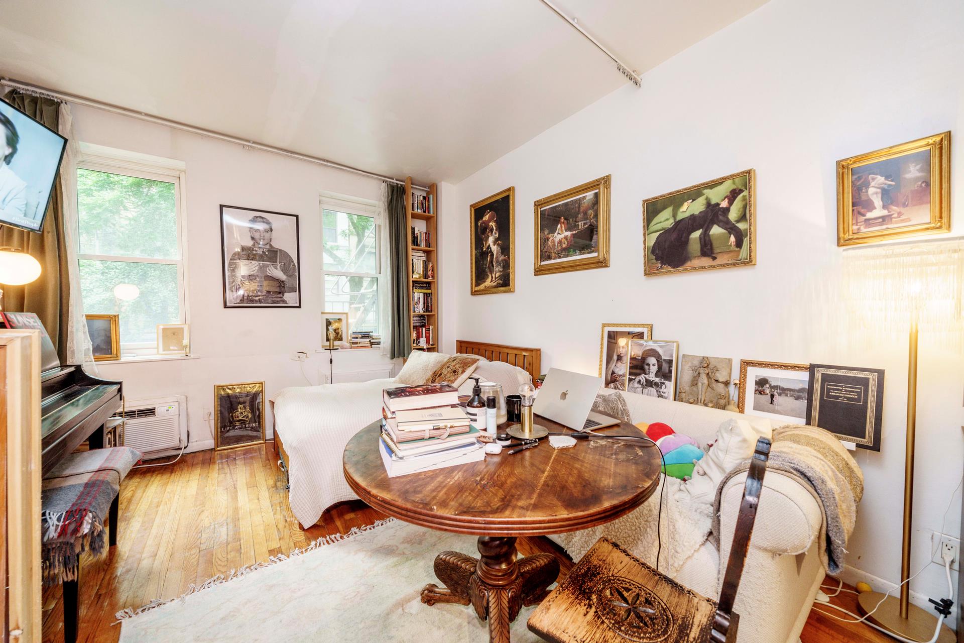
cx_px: 482
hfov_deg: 108.3
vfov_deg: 85.4
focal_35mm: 13
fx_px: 348
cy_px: 322
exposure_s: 1/8
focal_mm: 13
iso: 320
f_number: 7.1
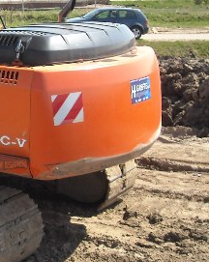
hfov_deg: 14.1
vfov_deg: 19.0
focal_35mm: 101
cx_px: -119
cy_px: 89
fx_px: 783
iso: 64
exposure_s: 1/125
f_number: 5.6
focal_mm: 5.7
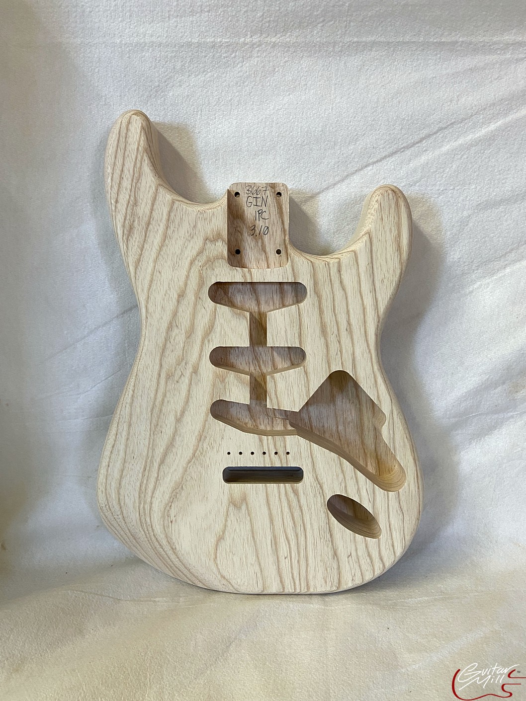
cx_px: 263
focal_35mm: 26
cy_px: 350
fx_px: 527
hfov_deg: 53.1
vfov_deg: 67.3
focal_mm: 4.25
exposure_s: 1/60
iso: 100
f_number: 1.8
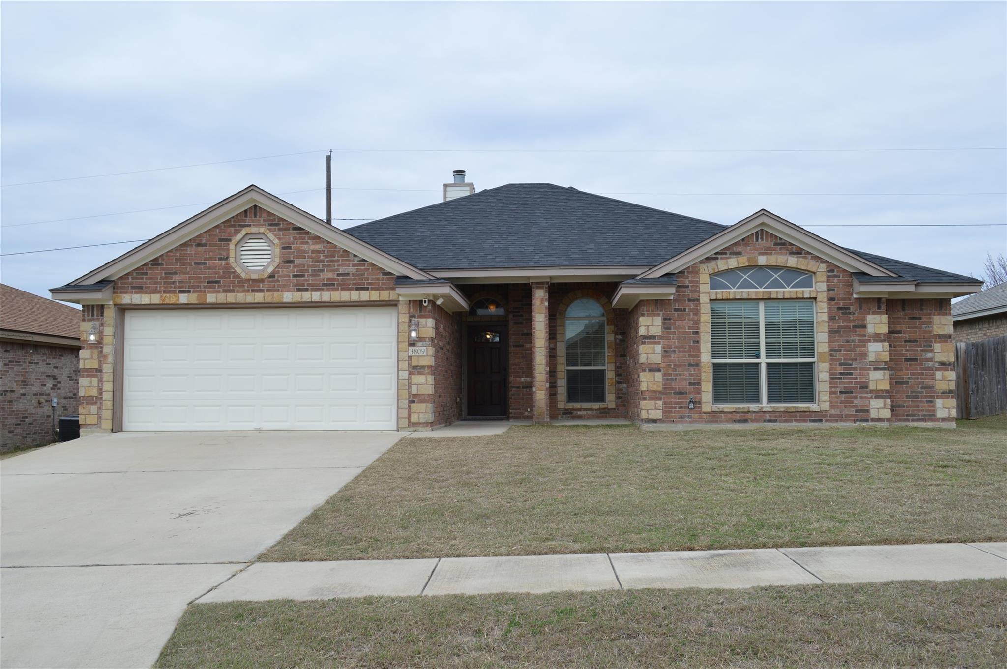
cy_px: 334
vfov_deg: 43.5
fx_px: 838
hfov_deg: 62.0
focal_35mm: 30
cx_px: 504
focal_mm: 20
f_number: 8
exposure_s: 1/125
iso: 100
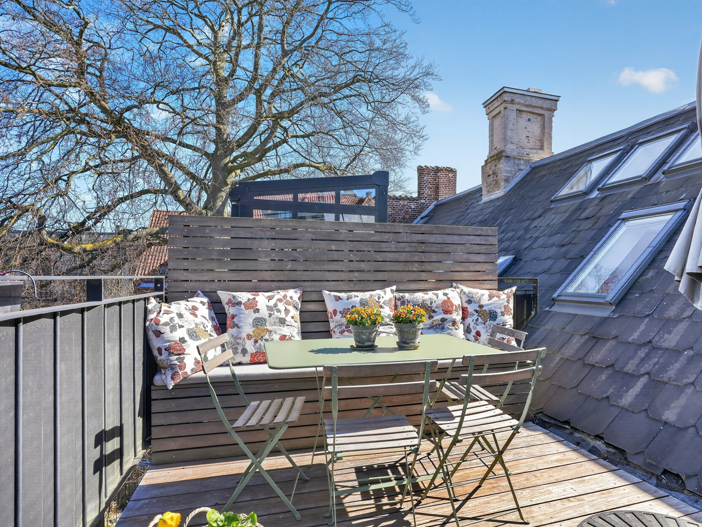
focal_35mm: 20
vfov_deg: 66.0
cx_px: 385
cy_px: 269
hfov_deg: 81.5
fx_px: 406
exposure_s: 1/100
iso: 400
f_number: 8
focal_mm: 18
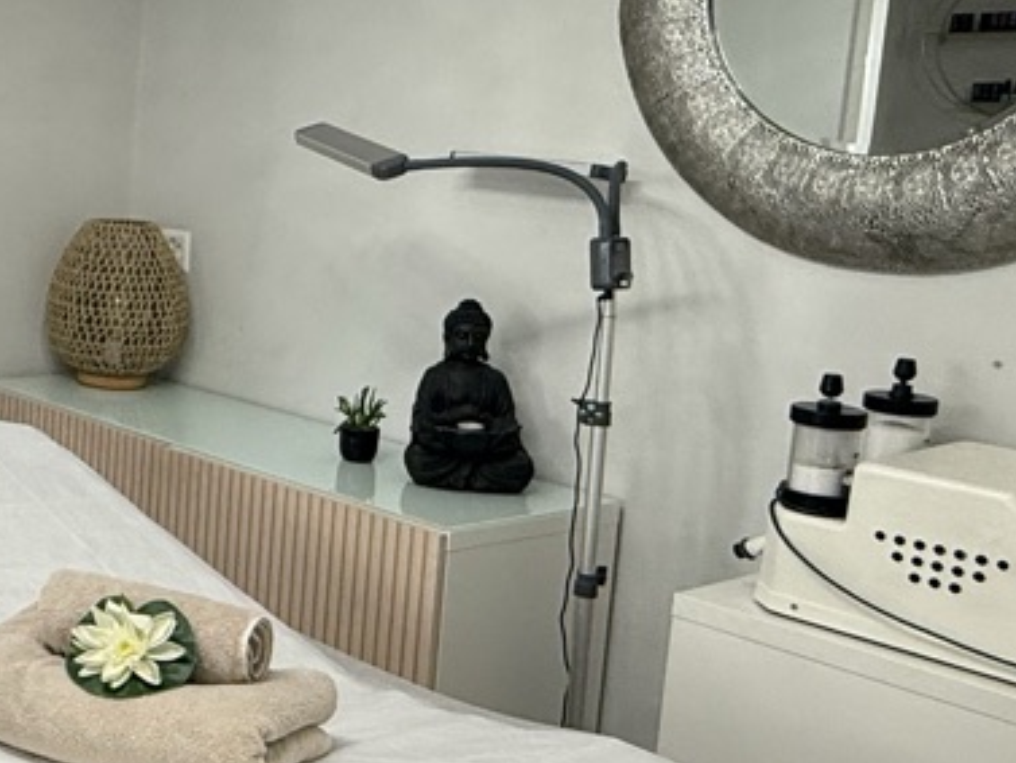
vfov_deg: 28.0
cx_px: -221
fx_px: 1527
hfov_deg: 30.8
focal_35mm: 52
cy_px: 291
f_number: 2.2
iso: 125
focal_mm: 2.22
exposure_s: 1/100
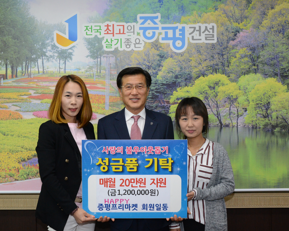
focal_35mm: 39
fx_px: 334
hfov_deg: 46.8
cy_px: 116
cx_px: 133
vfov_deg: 38.2
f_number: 11
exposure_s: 1/125
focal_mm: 34
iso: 5000
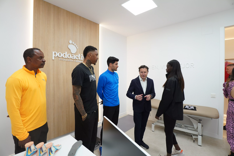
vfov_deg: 72.1
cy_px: 78
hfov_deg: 95.0
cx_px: 117
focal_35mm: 16
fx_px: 107
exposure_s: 1/200
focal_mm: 11
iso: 800
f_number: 3.5
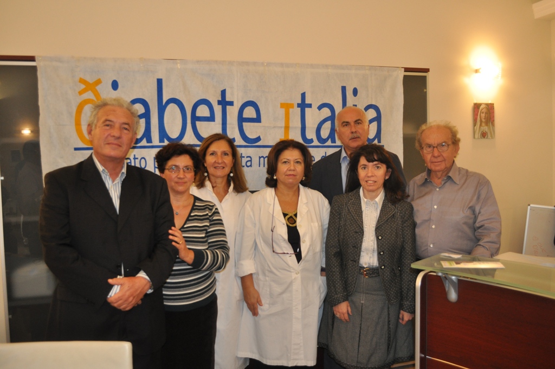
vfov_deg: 39.9
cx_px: 278
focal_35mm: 33
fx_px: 508
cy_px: 184
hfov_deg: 57.3
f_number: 3.8
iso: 800
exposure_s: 1/100
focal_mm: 22
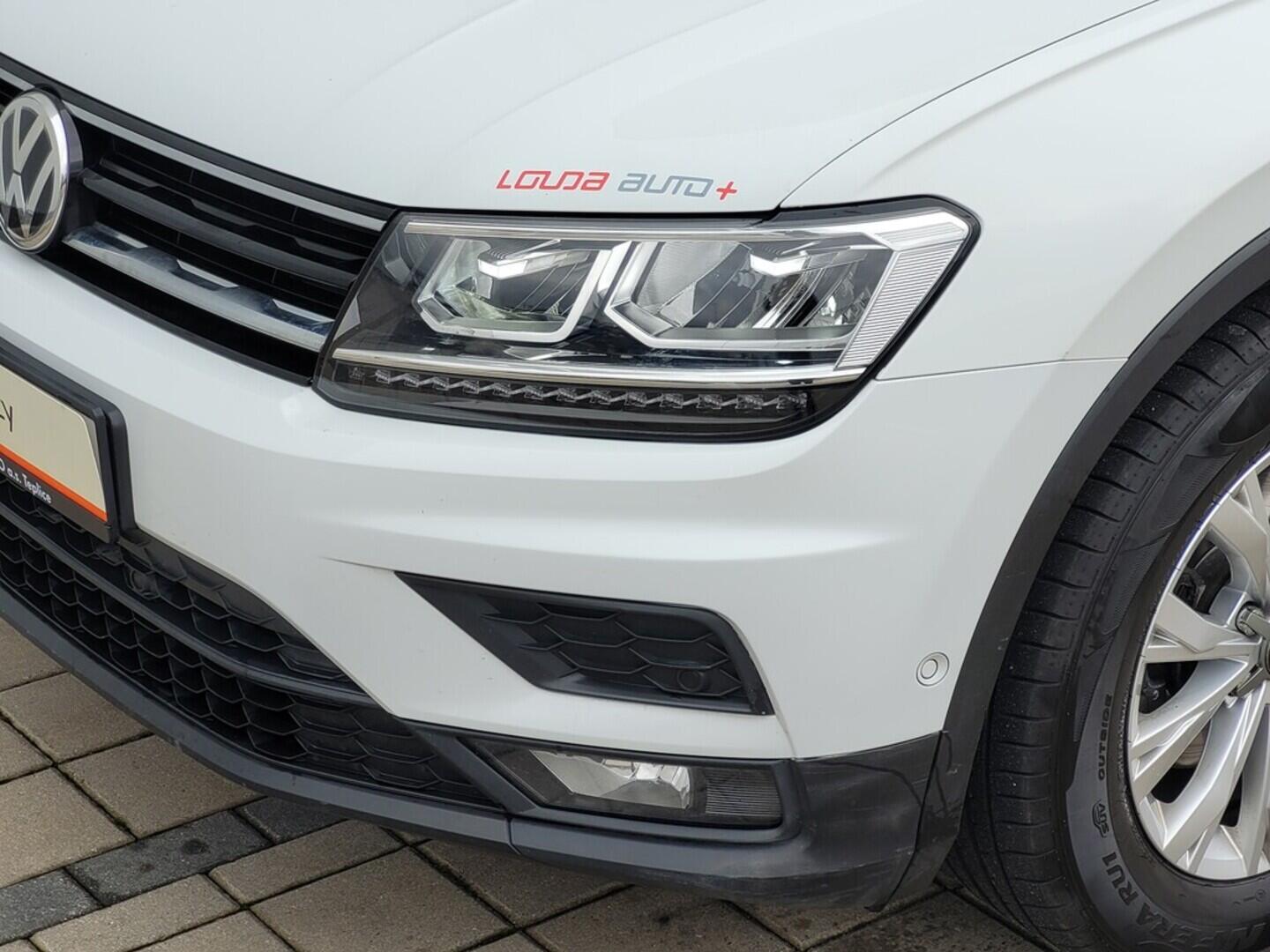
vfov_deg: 19.4
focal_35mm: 76
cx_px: 635
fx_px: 2788
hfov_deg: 25.7
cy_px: 476
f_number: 2.4
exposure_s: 1/297
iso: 25
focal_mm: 7.12
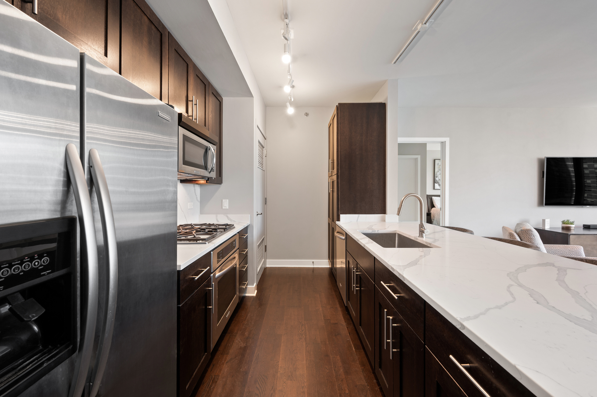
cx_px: 298
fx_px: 232
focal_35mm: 14
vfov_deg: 81.1
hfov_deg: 104.3
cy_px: 198
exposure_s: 1.3
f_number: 10
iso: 100
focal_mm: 14
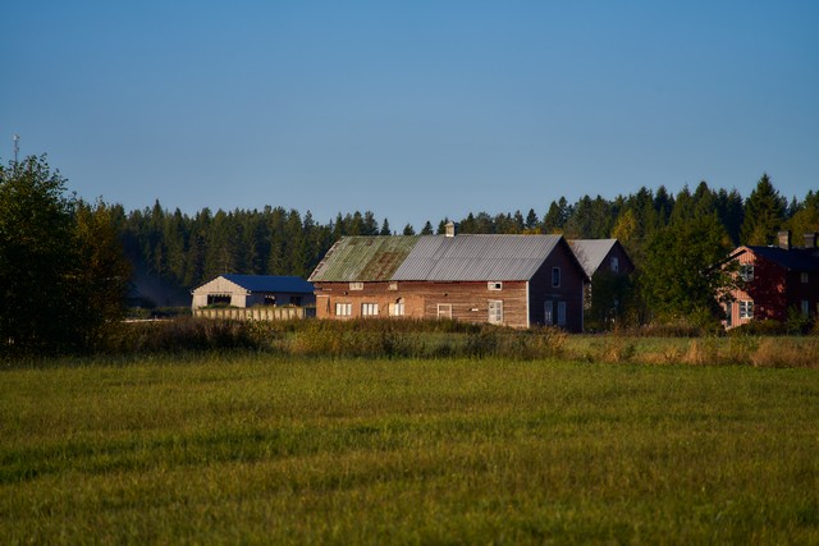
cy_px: 273
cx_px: 410
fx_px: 4551
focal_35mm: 200
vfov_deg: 6.9
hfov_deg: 10.3
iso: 100
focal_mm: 200
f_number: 6.3
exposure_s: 1/500
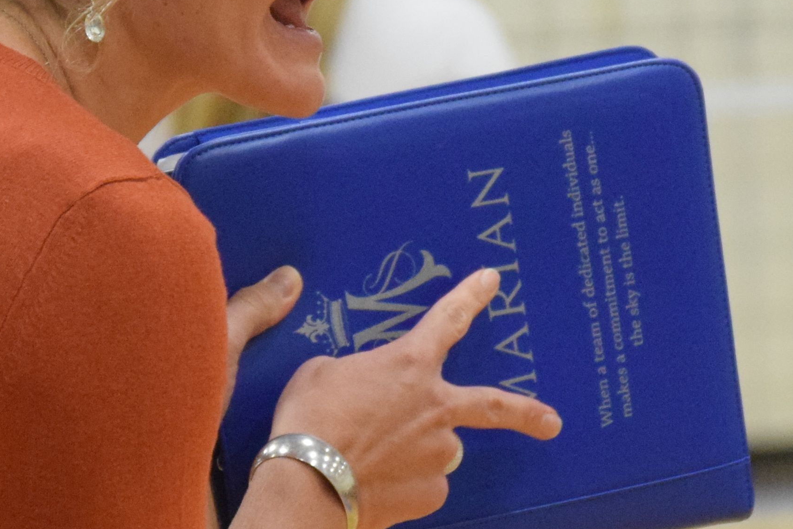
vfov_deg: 2.5
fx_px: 12266
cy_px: 121
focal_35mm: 557
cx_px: 353
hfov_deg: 3.7
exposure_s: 1/250
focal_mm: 105
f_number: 4.8
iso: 3200
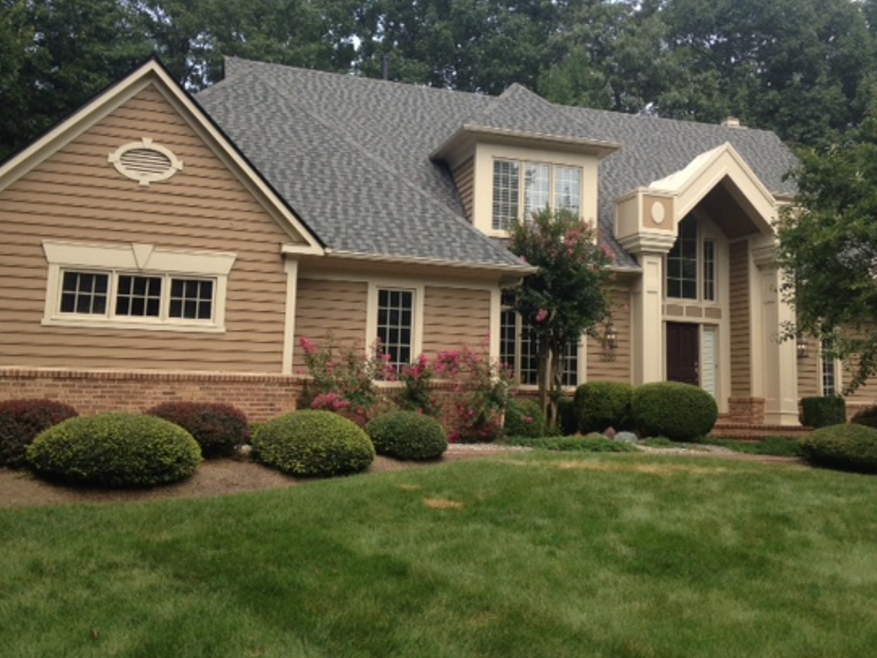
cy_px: 270
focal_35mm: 39
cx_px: 461
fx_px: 988
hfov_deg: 47.8
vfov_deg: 36.7
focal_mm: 4.12
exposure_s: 1/589
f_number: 2.4
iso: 50
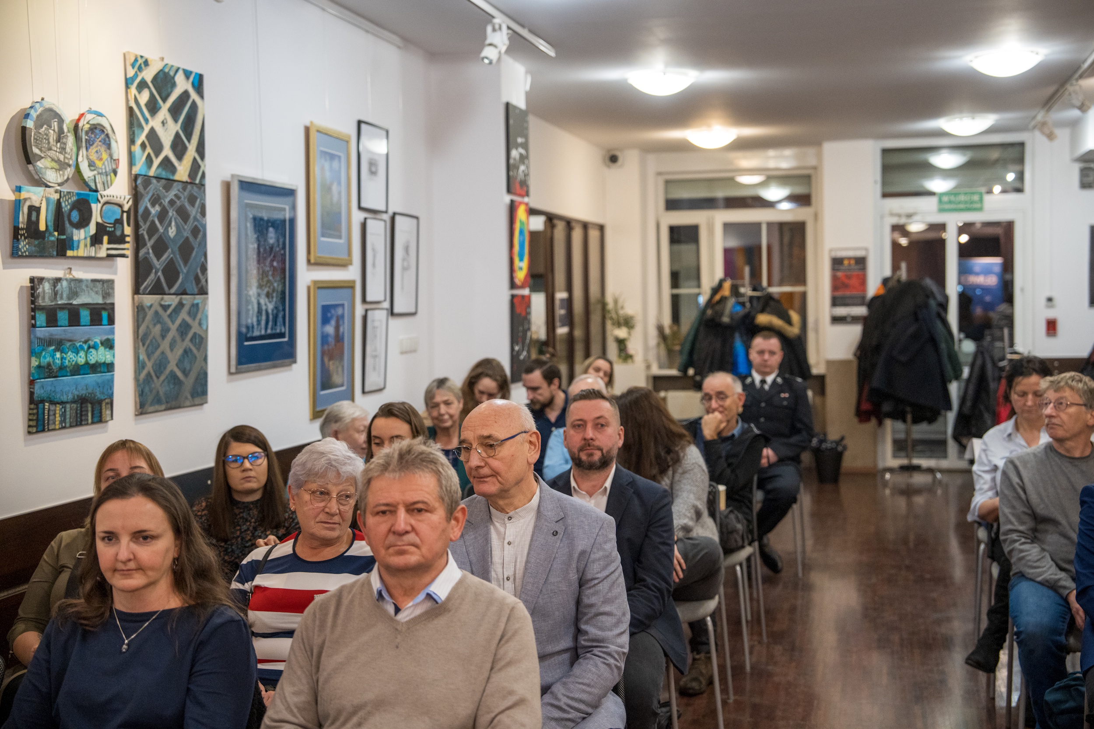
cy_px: 364
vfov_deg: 28.1
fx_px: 1459
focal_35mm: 48
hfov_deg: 41.1
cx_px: 547
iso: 2500
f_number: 2.8
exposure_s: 1/125
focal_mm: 48
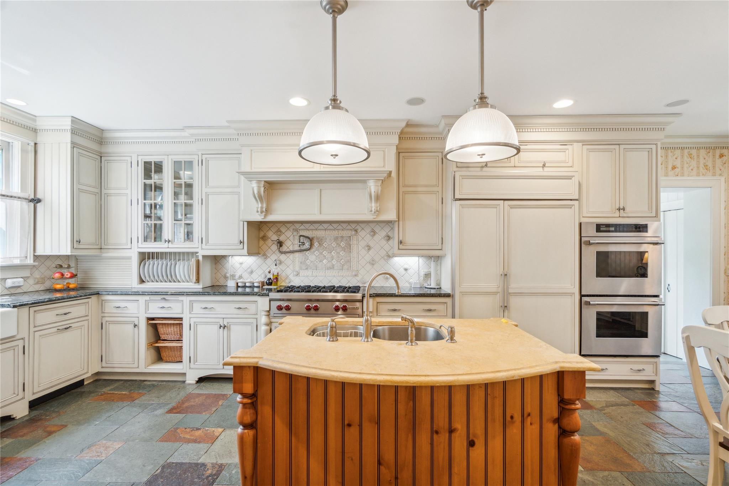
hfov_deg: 96.7
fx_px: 324
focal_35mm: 16
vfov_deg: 73.7
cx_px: 364
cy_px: 243
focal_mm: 16
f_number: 5
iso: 1000
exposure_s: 1/80
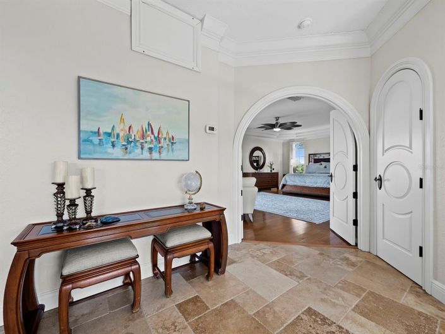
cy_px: 167
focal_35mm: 14
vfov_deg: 85.7
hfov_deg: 102.1
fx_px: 180
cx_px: 222
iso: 250
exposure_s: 1/5
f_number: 10
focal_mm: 7
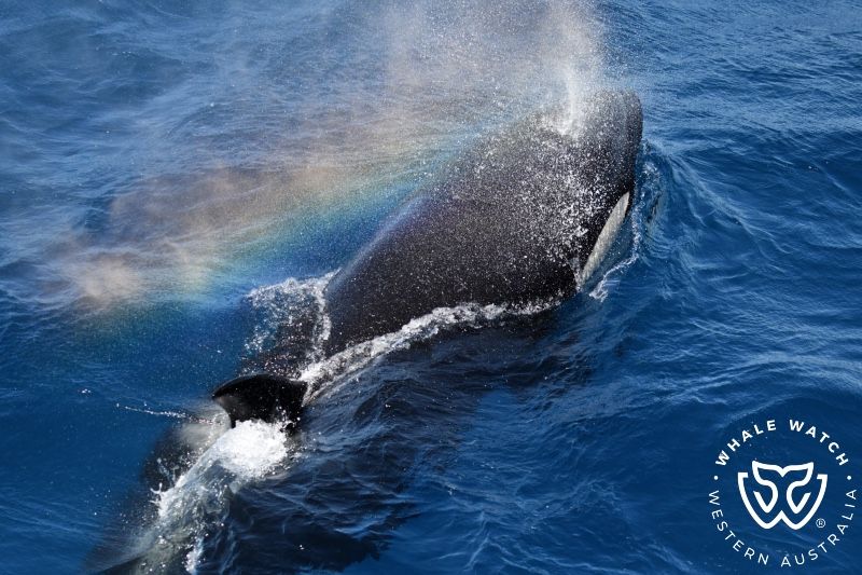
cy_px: 288
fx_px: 2873
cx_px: 431
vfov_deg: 11.4
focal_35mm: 120
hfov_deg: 17.1
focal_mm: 120
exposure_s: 1/8000
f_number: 5
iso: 1400
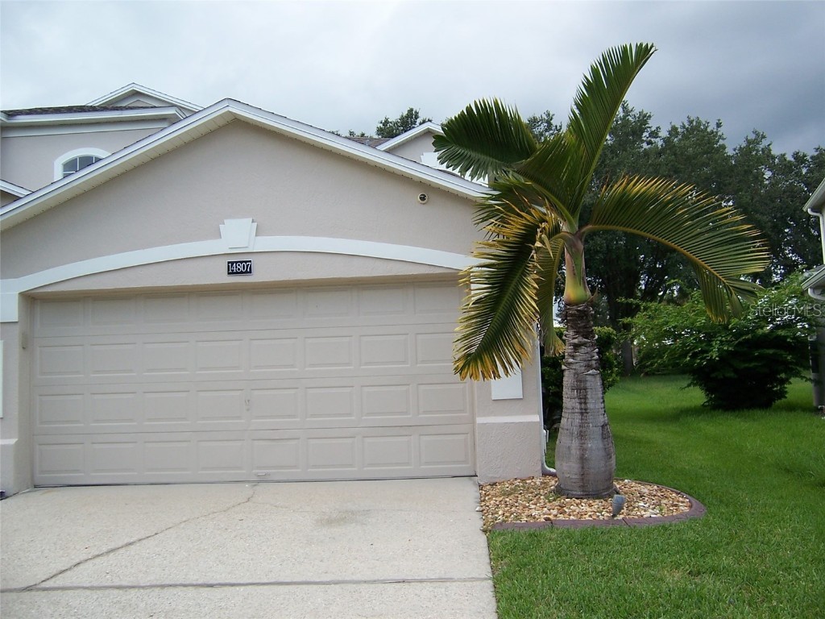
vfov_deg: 42.9
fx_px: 786
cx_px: 412
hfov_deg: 55.4
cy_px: 310
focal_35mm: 33
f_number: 3.4
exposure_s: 1/250
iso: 80
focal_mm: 5.5
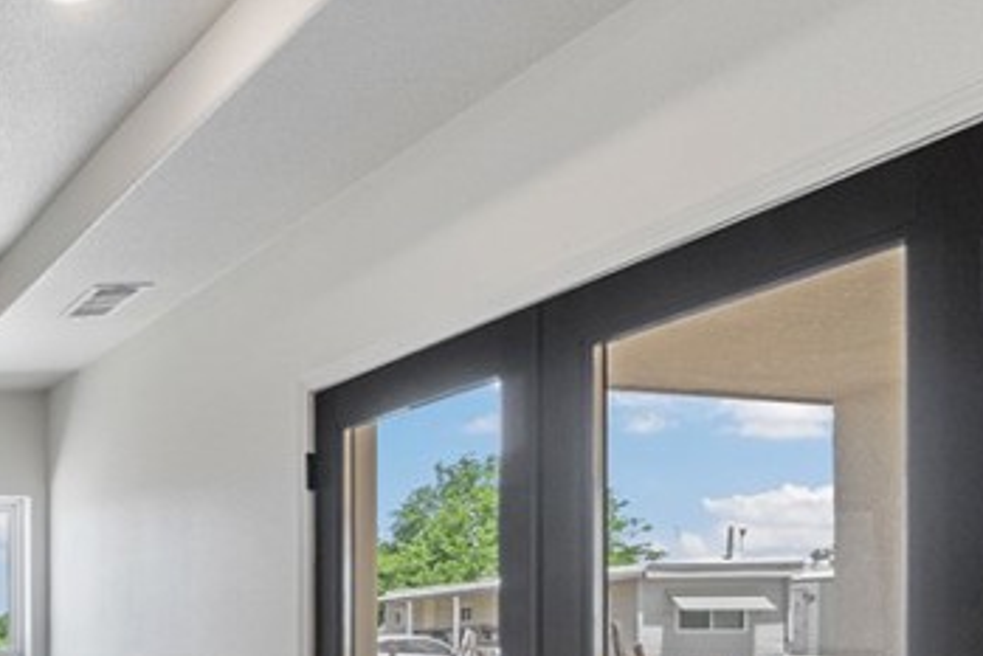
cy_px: 669
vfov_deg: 28.5
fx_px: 1202
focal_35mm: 44
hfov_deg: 30.2
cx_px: -417
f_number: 8
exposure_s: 1/50
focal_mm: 10
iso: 640
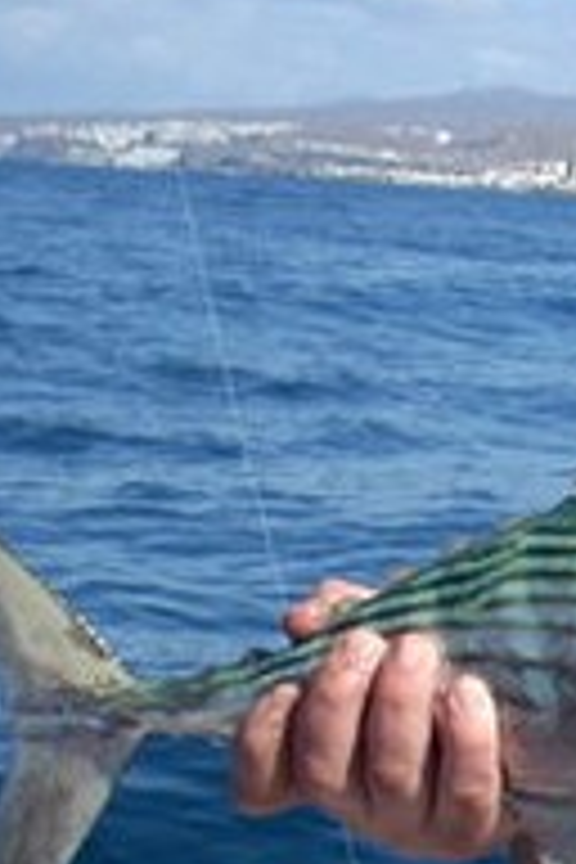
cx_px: 1116
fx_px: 3024
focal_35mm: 126
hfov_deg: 10.1
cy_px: 572
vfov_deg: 16.2
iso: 64
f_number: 5.6
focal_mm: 6.2
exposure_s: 1/261
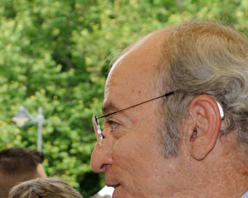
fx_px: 1165
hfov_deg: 12.1
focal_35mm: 159
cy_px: 286
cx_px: 58
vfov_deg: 9.5
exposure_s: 1/250
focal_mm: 31
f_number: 5
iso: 320
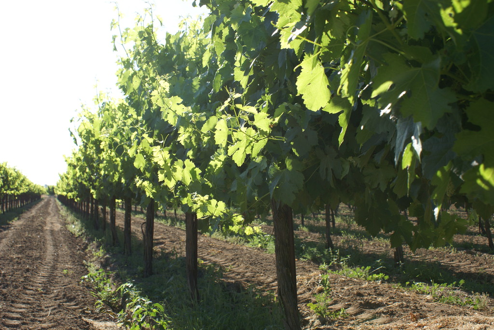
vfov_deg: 29.9
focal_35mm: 45
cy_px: 165
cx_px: 247
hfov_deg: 43.6
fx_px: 618
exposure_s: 1/160
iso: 100
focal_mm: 30
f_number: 9
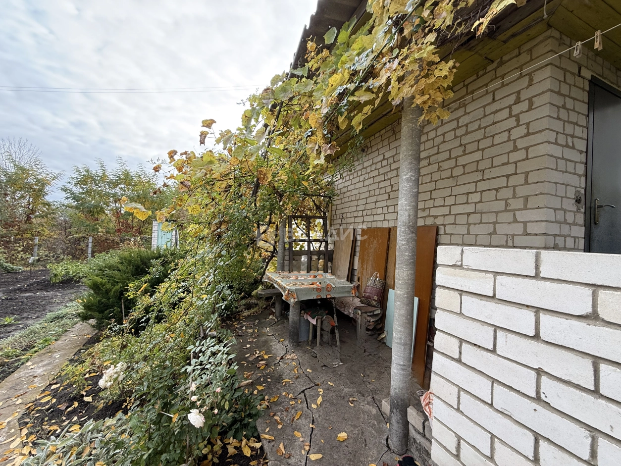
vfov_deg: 85.7
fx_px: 251
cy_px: 233
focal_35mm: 14
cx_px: 310
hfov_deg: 102.1
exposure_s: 1/267
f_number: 2.2
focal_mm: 2.22
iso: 64
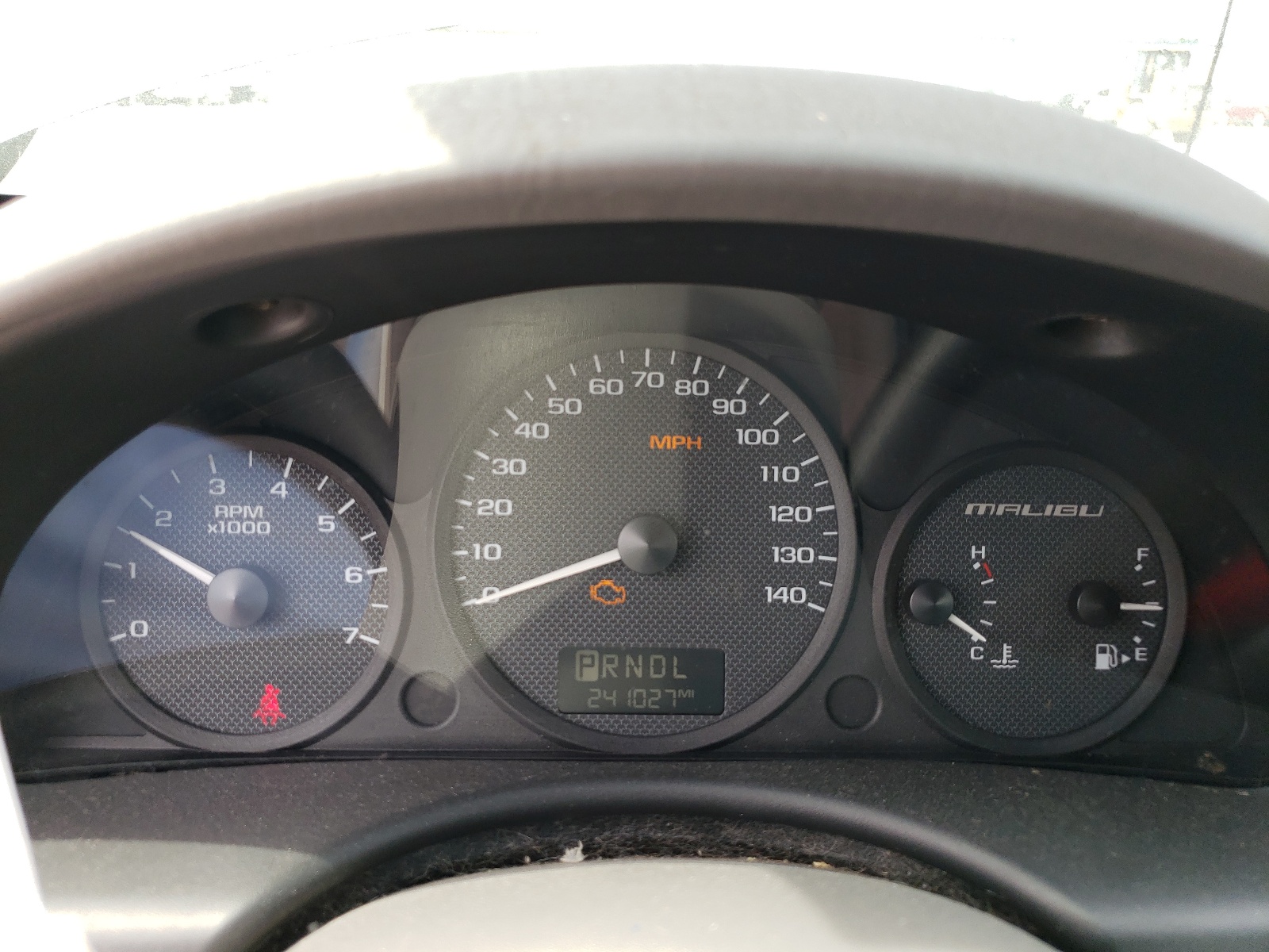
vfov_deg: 53.1
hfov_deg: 67.3
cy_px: 476
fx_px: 953
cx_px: 634
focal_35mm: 26
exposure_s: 1/250
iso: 50
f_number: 1.5
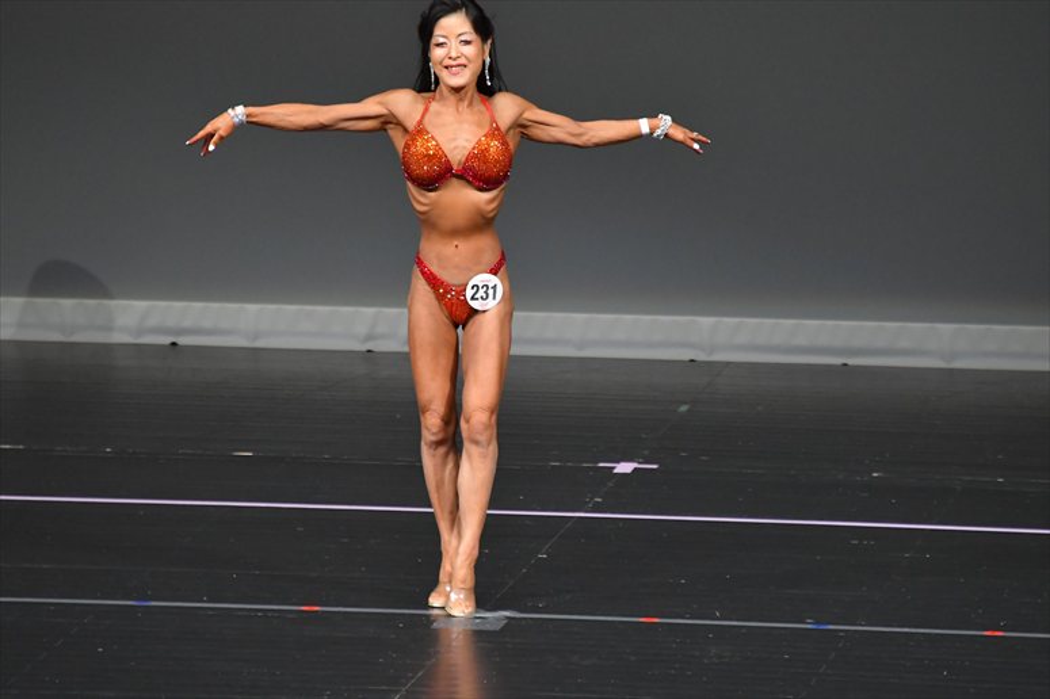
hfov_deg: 4.6
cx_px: 525
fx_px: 13119
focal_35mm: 450
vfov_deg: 3.1
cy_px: 350
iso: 4000
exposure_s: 1/400
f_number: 5.6
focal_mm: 300
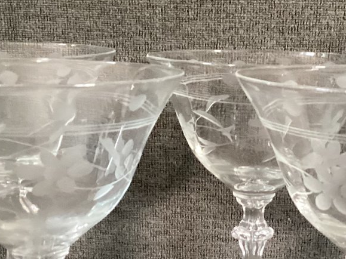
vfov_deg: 17.8
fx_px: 809
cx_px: 227
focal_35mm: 81
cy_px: 246
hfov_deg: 24.0
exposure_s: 1/50
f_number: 2.4
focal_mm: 3.3
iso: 400
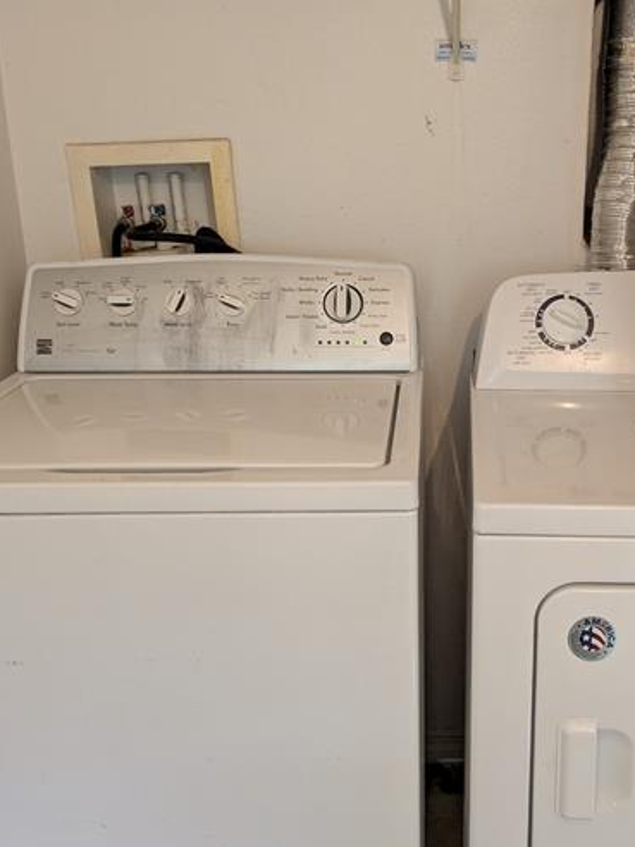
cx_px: 437
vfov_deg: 47.8
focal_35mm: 39
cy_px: 399
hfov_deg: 36.3
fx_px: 954
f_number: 1.89
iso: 549
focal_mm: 5.43
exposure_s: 1/30
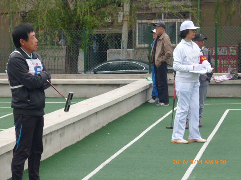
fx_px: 738
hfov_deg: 18.5
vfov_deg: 14.0
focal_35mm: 106
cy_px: 90
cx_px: 120
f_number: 5.9
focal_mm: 18.9
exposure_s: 1/125
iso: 160
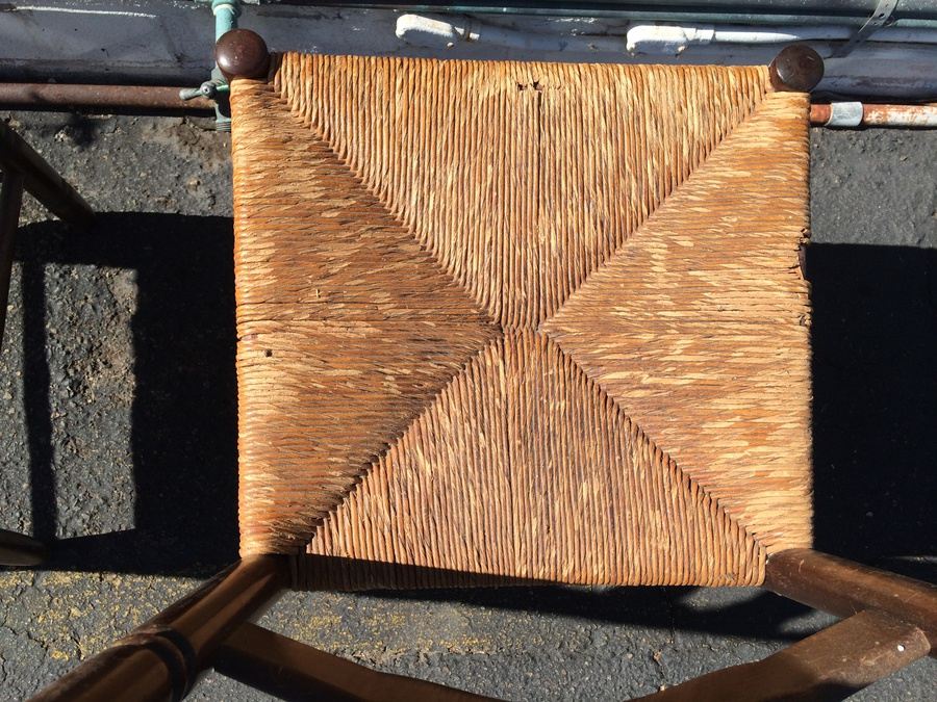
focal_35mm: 30
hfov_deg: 60.0
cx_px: 468
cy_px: 351
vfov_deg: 46.8
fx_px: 812
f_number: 2.2
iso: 32
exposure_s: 1/1786
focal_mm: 4.12
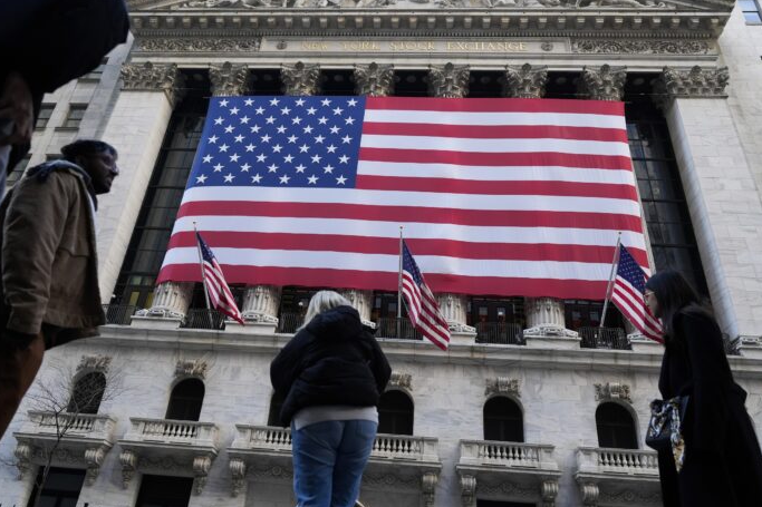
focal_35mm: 27
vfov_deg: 47.8
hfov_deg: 67.4
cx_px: 380
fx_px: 571
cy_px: 225
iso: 400
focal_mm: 24
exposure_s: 1/250
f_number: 4
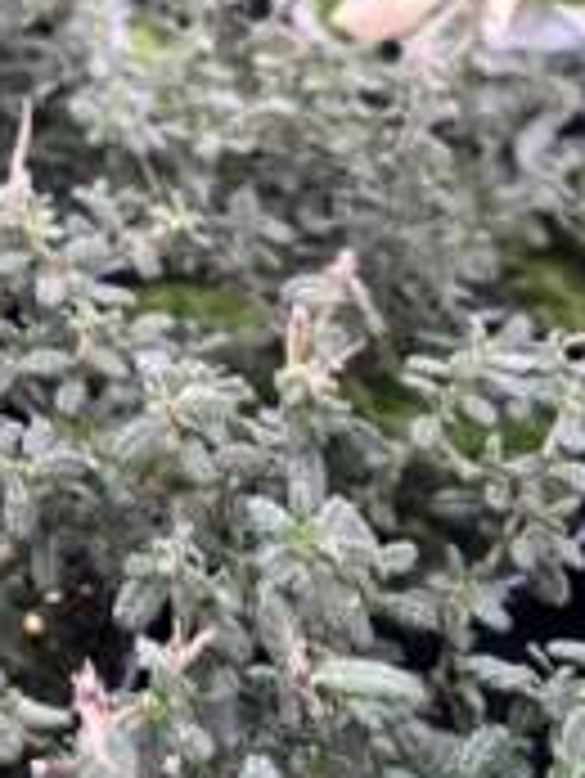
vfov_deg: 31.9
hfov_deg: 23.7
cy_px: 508
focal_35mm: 60
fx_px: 1350
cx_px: 50
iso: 640
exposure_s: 1/35
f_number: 1.6
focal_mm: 5.1
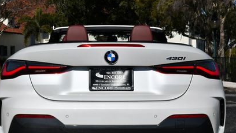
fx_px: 576
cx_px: 105
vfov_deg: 13.2
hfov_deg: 23.1
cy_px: 76
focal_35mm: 92
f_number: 10
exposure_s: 1/400
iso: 100
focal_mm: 28
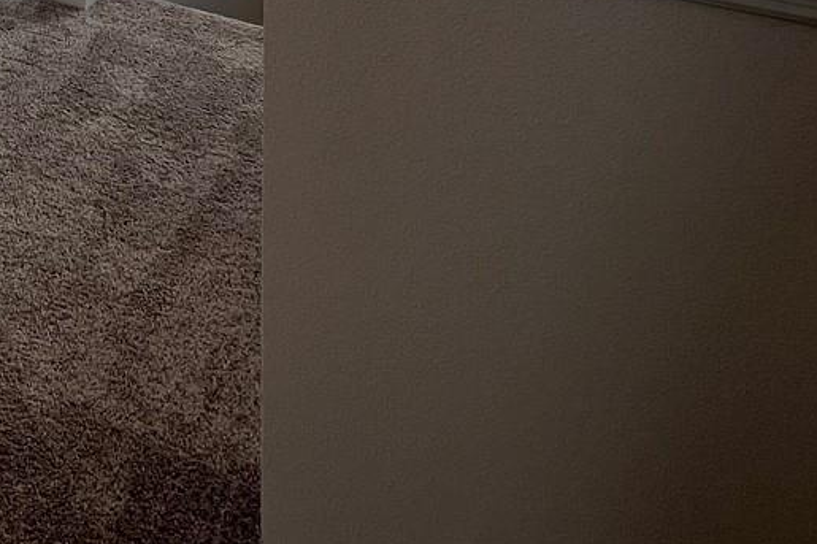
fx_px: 953
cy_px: -365
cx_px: -92
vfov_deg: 22.7
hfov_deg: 38.1
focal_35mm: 42
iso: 32
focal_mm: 1.57
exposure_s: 1/183
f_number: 1.8
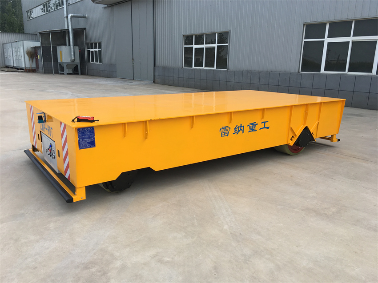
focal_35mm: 29
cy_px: 142
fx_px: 317
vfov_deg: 48.2
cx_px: 189
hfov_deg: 61.7
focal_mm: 4.15
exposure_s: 1/836
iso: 25
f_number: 2.2
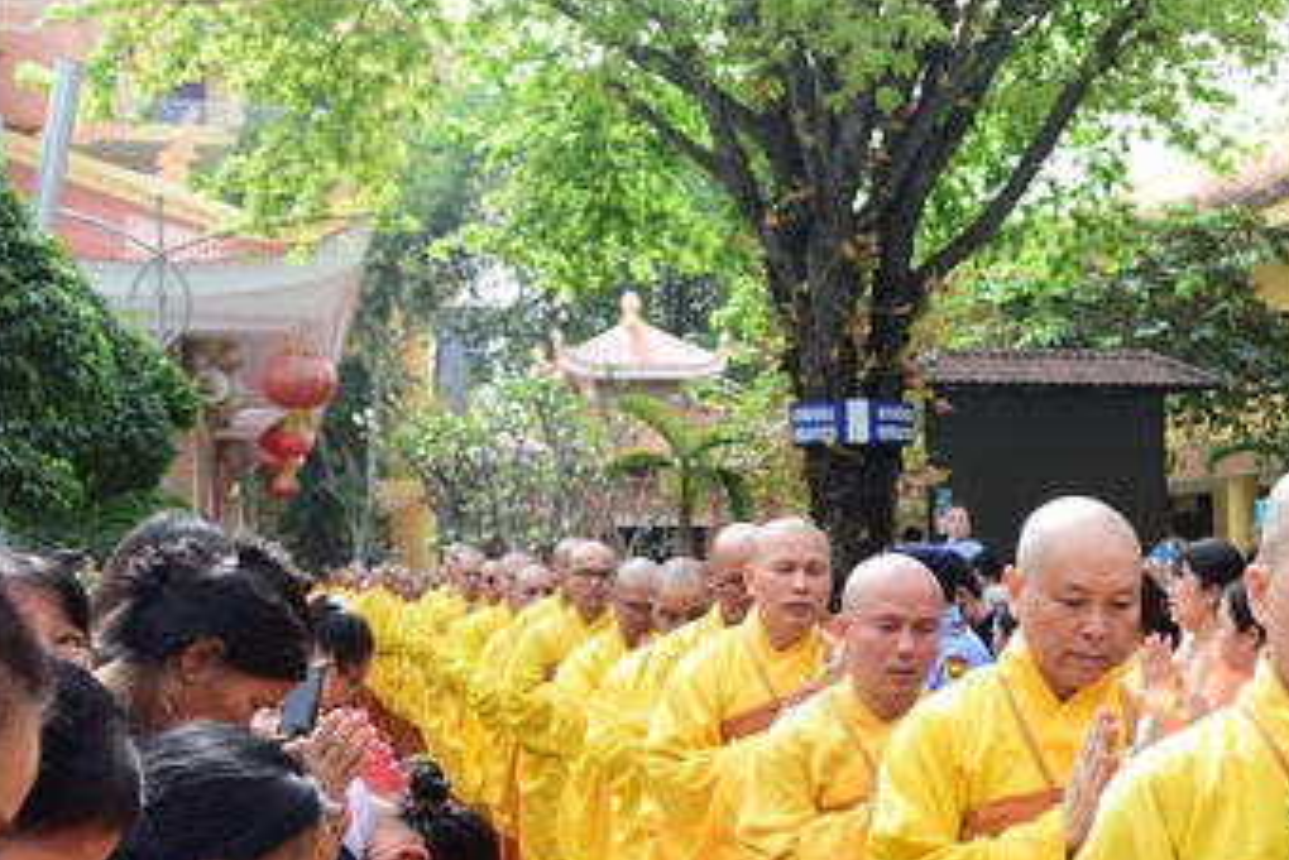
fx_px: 2328
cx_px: 1213
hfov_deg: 29.4
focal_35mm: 65
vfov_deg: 20.9
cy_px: 572
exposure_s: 1/400
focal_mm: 34
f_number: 6.3
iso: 400
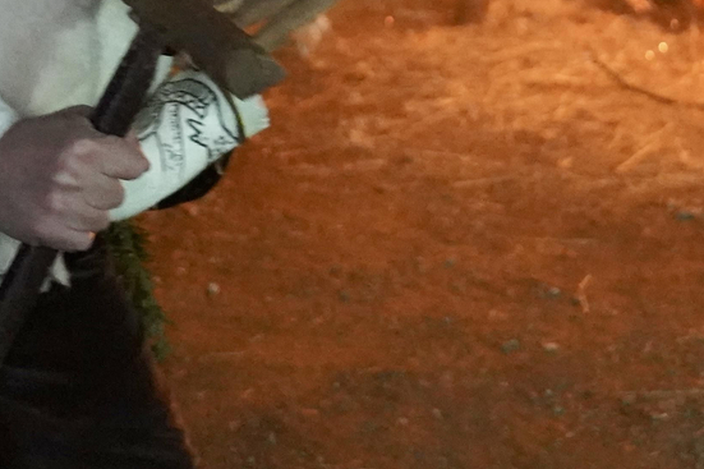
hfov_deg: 14.9
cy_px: -352
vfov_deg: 9.5
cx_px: 340
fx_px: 2698
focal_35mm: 138
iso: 16000
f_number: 4
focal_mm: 38
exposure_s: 1/200
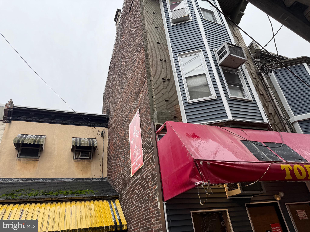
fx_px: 215
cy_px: 116
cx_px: 155
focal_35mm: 24
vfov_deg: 56.8
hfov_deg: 71.6
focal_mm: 6.76
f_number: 1.78
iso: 64
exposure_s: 1/226
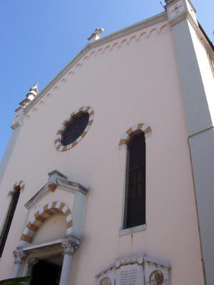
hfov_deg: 41.8
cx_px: 107
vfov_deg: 54.0
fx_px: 280
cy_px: 142
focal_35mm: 34
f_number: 5.6
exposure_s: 1/250
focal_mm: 5.6
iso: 80
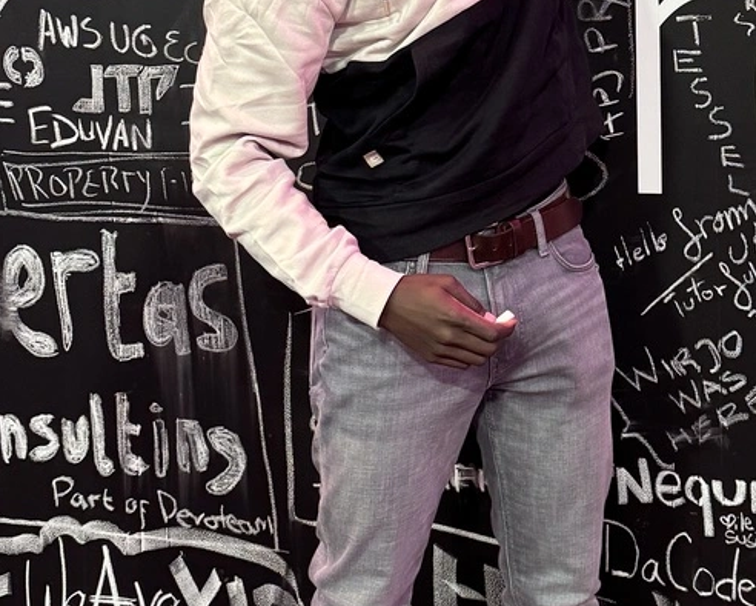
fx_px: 1522
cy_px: 122
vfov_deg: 22.2
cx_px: 562
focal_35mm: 68
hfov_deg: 27.5
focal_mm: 6.76
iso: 320
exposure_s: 1/56
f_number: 1.78
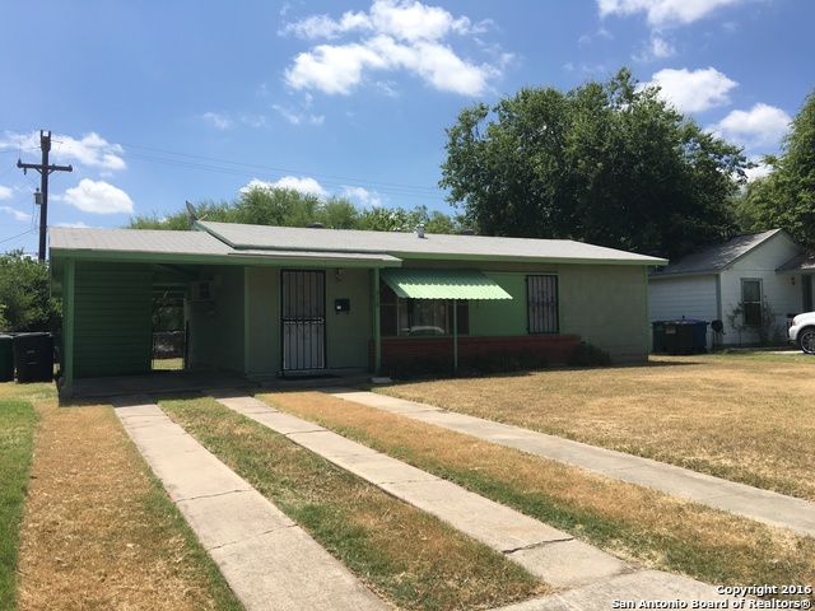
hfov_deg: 61.7
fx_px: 683
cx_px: 408
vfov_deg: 48.2
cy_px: 306
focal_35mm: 29
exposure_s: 1/1637
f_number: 2.2
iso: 25
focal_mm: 4.15
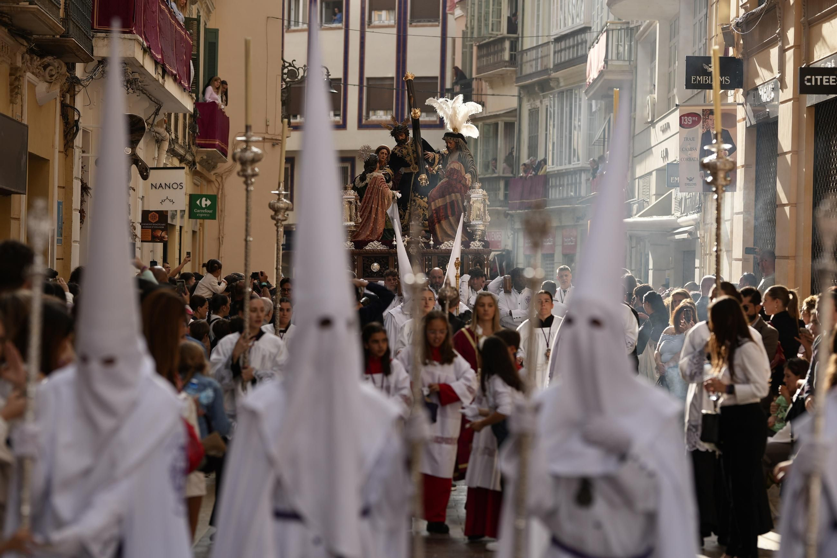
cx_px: 418
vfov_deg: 13.0
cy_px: 279
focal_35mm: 105
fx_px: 2441
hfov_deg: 19.5
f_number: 2.8
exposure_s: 1/1000
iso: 100
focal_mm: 105
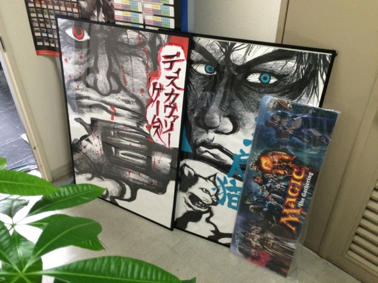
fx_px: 317
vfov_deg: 48.2
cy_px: 142
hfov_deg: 61.7
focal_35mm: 29
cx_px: 189
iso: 320
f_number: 2.2
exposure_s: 1/24
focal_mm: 4.15
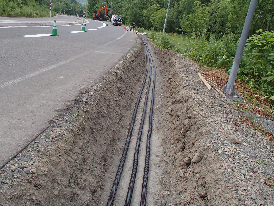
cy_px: 93
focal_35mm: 31
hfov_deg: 58.3
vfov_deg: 45.4
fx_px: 245
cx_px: 142
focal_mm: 5
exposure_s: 1/500
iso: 100
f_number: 3.9
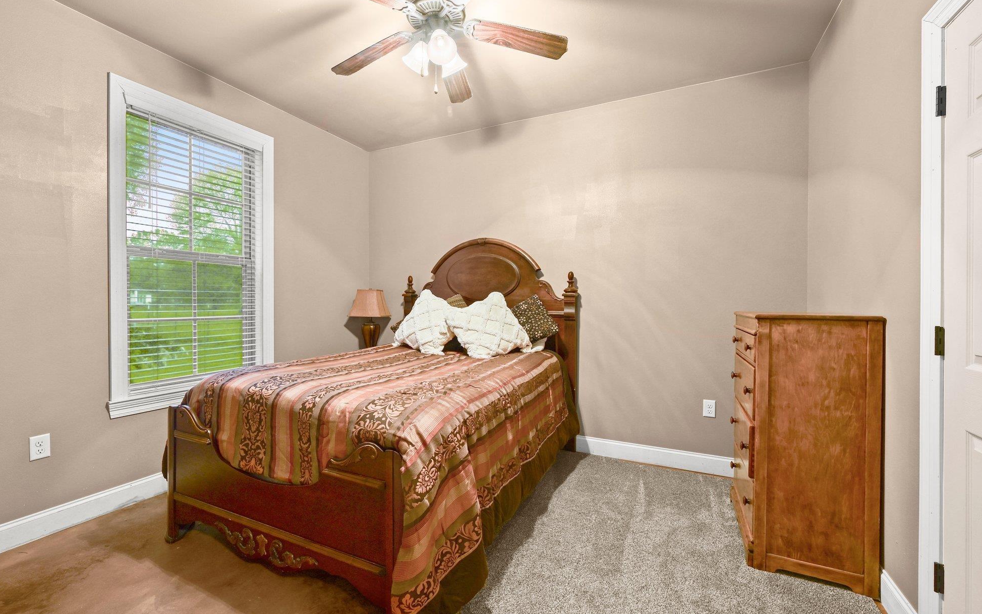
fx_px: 401
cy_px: 300
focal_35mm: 15
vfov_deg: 74.8
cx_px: 473
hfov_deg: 101.4
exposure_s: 4
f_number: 10
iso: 200
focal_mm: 14
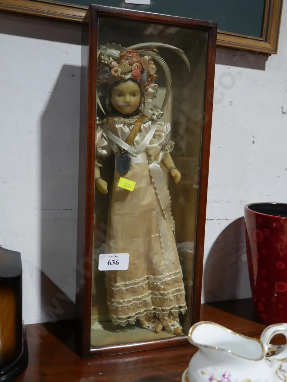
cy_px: 191
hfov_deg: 39.7
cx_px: 144
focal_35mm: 36
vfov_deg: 51.3
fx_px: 398
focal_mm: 18
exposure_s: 1/60
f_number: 4
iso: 400
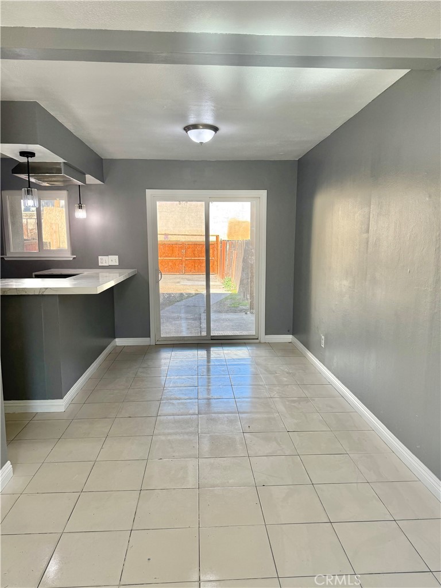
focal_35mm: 24
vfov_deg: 71.6
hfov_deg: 56.8
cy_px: 294
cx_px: 220
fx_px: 408
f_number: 1.78
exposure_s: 1/333
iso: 100
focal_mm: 6.76
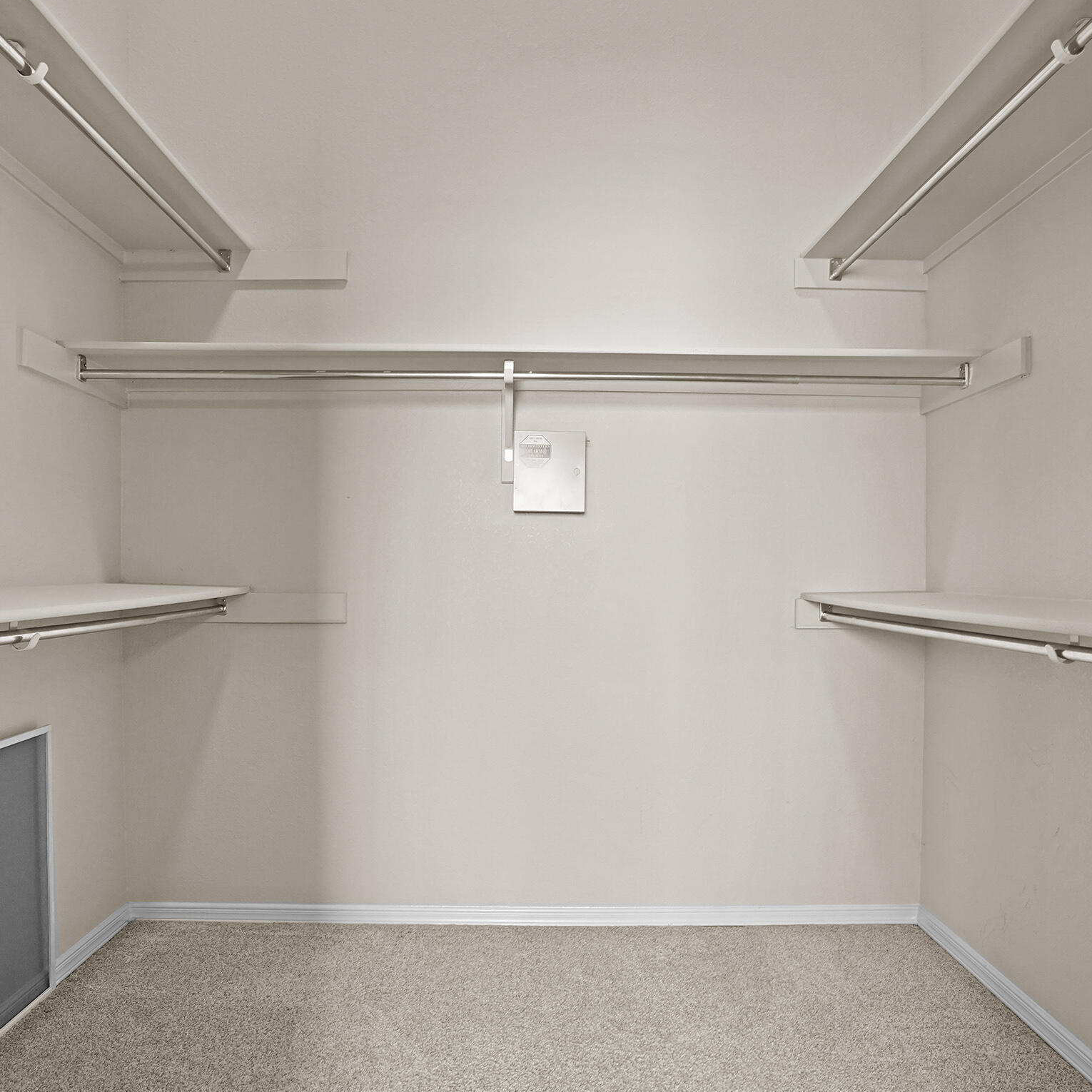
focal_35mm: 24
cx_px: 552
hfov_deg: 65.0
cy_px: 569
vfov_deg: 65.0
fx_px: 857
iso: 1250
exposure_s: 1/2
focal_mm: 16
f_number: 8
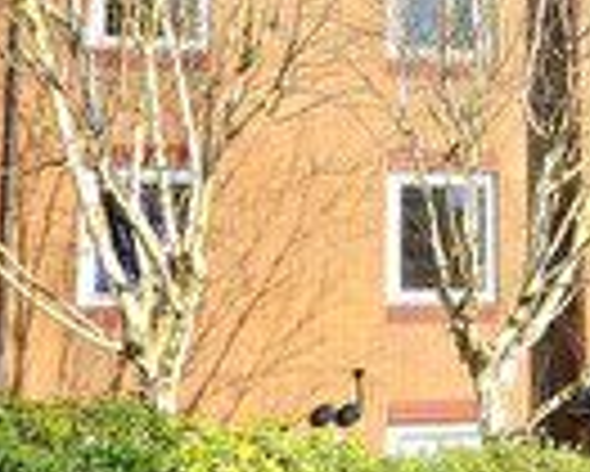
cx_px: 689
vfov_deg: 20.3
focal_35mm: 75
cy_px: 133
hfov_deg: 23.4
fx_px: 1311
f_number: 7.1
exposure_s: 1/200
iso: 100
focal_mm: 10
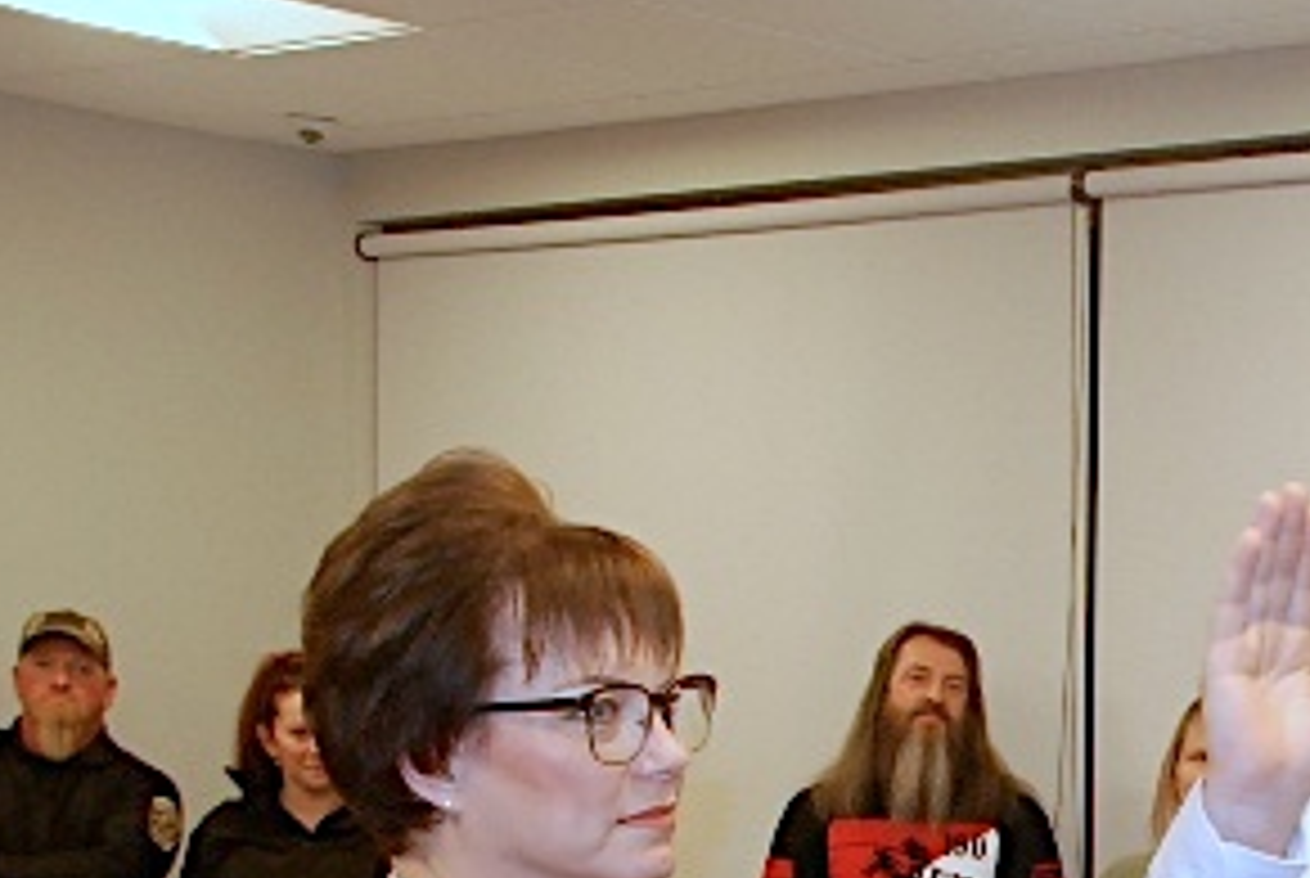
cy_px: 1085
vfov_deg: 13.5
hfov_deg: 19.1
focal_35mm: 99
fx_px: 3608
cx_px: 1675
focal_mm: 24
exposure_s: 1/60
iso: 800
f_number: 4.8
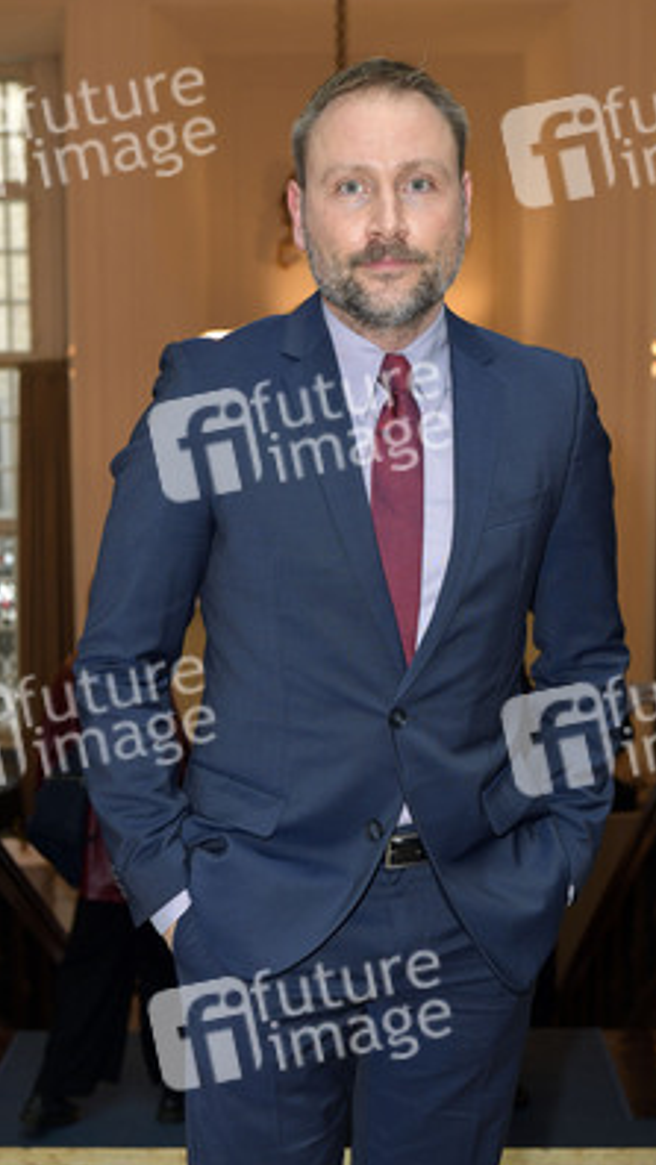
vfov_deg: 37.8
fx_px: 1699
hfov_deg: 21.8
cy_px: 580
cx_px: 385
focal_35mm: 55
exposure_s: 1/200
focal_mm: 52
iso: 1000
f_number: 5.6
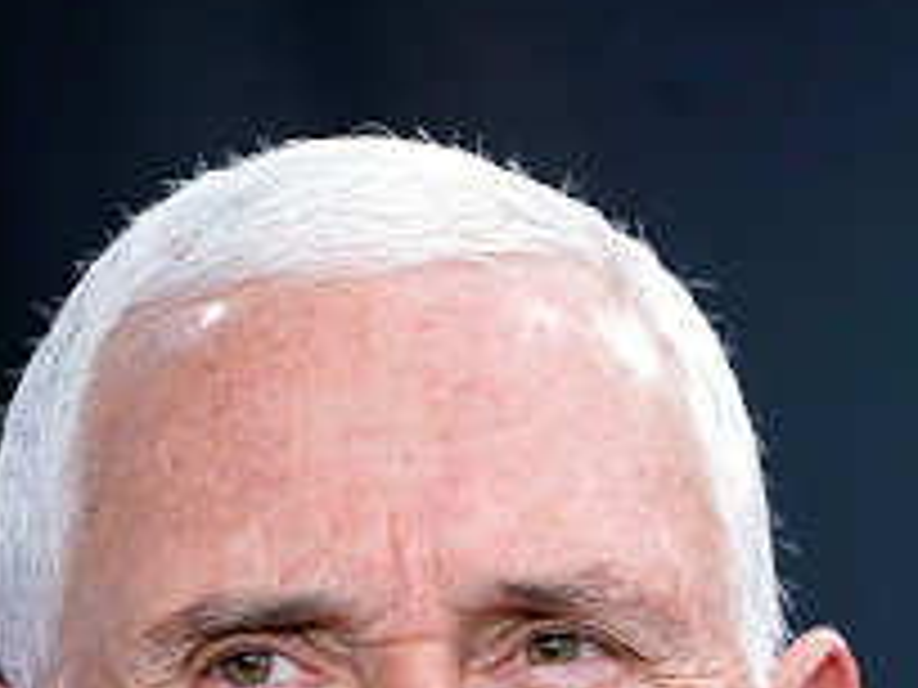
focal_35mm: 1119
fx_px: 29675
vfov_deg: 1.3
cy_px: 719
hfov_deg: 1.8
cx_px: 464
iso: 3200
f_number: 5.6
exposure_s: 1/160
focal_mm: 400
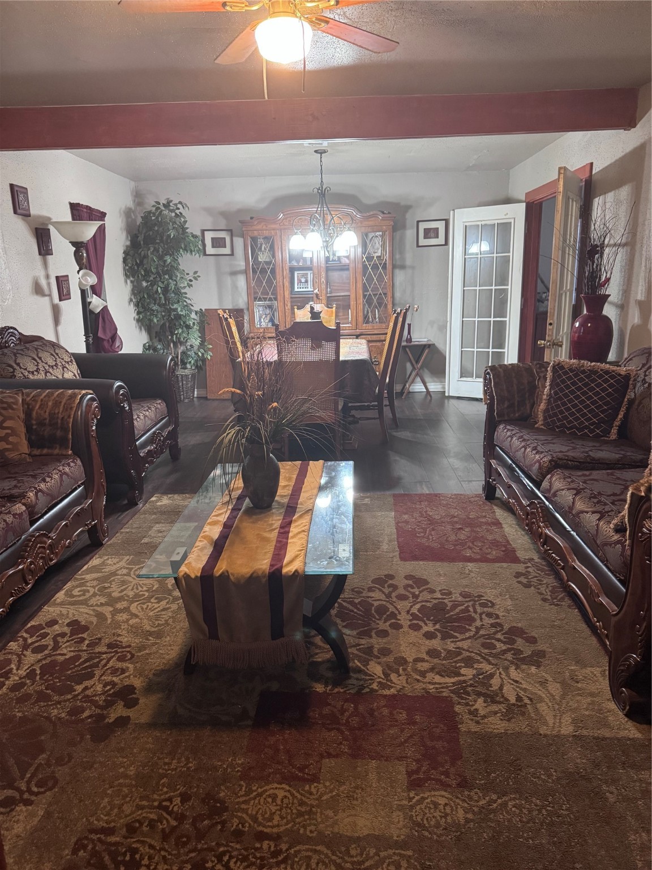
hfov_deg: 56.8
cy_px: 435
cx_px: 326
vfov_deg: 71.6
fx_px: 603
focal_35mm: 24
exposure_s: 1/60
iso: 800
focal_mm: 6.76
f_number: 1.78
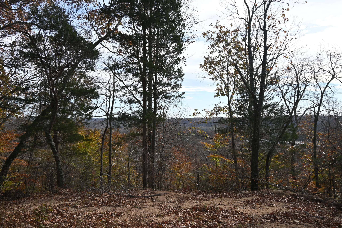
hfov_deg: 62.0
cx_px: 171
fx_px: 285
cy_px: 114
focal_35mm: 30
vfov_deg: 43.6
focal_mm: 20
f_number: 6.3
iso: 100
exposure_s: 1/320
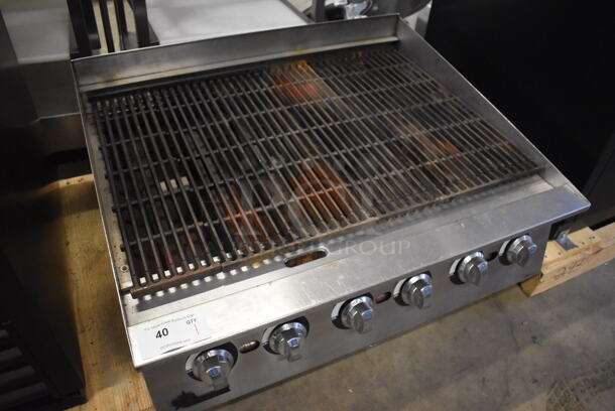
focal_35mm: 27
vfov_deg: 48.0
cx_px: 308
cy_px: 206
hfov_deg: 67.3
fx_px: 462
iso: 4500
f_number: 3.5
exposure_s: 1/125
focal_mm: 18
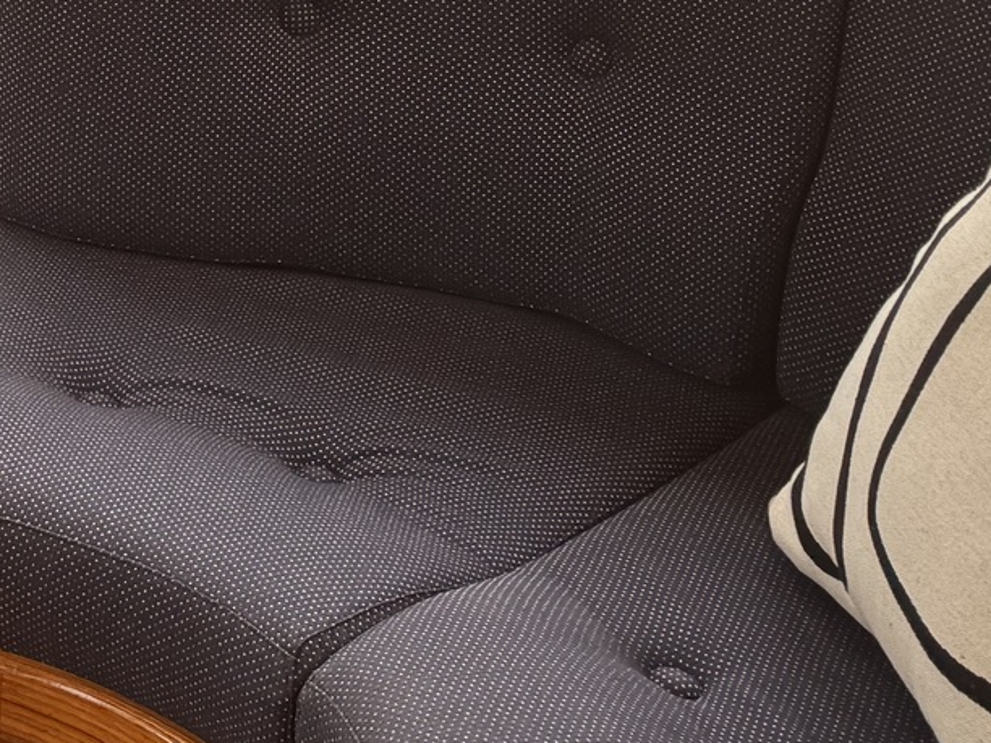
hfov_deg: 17.7
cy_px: -540
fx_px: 2806
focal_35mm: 98
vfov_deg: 13.7
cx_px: -542
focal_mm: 6.76
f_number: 1.78
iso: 64
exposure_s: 1/222
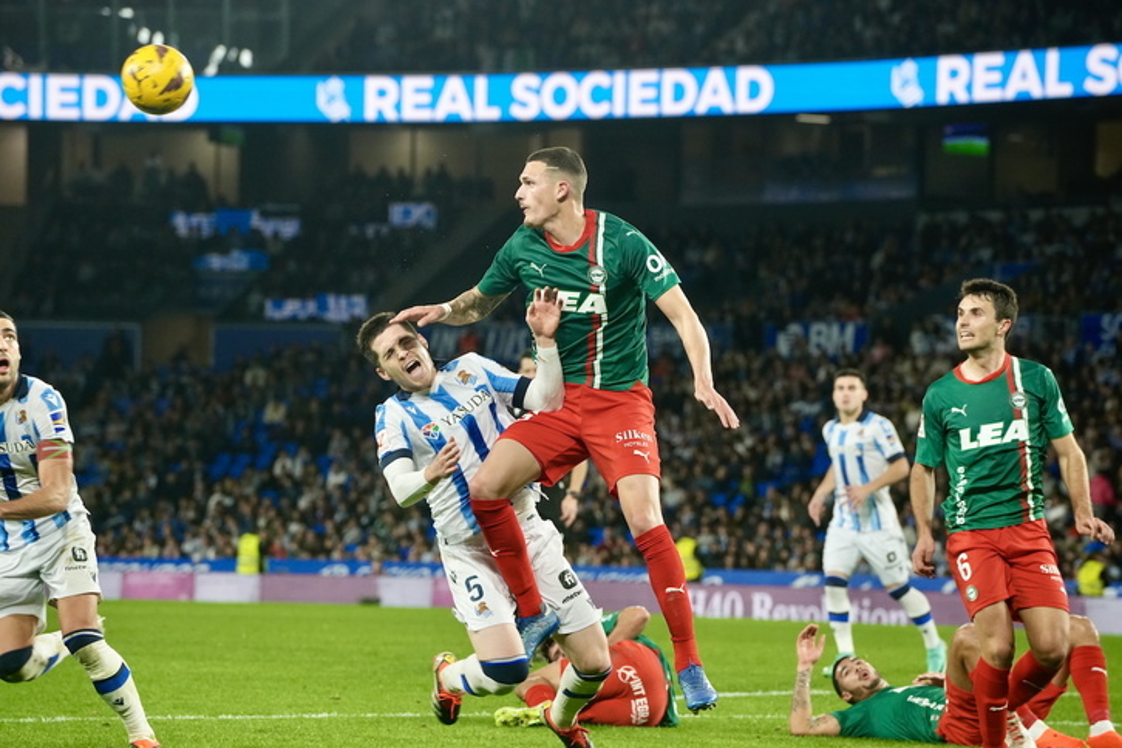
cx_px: 561
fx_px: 6233
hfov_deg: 10.3
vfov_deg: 6.9
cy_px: 374
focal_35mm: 200
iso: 3200
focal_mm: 200
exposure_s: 1/640
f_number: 6.3
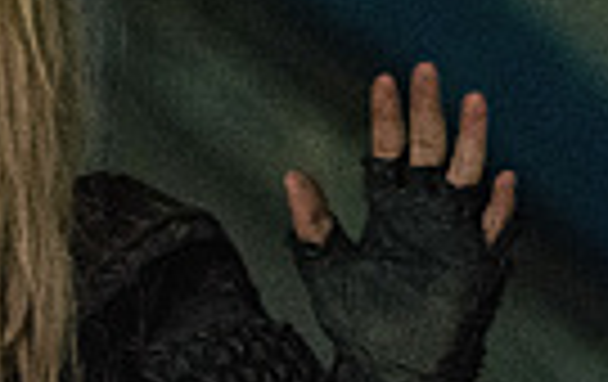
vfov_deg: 2.0
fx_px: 11208
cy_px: 386
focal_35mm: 675
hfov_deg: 3.1
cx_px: 158
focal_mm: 112
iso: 5000
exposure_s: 1/80
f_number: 2.8
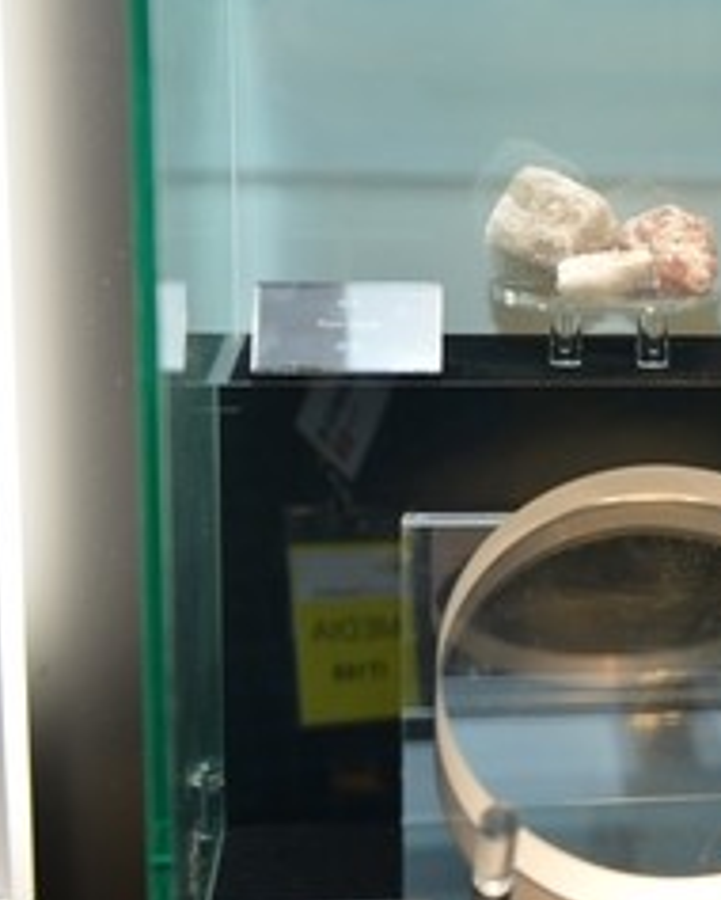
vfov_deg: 23.0
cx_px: 877
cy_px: 416
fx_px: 2211
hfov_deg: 17.6
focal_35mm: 83
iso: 320
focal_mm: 42
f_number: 4
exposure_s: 1/60
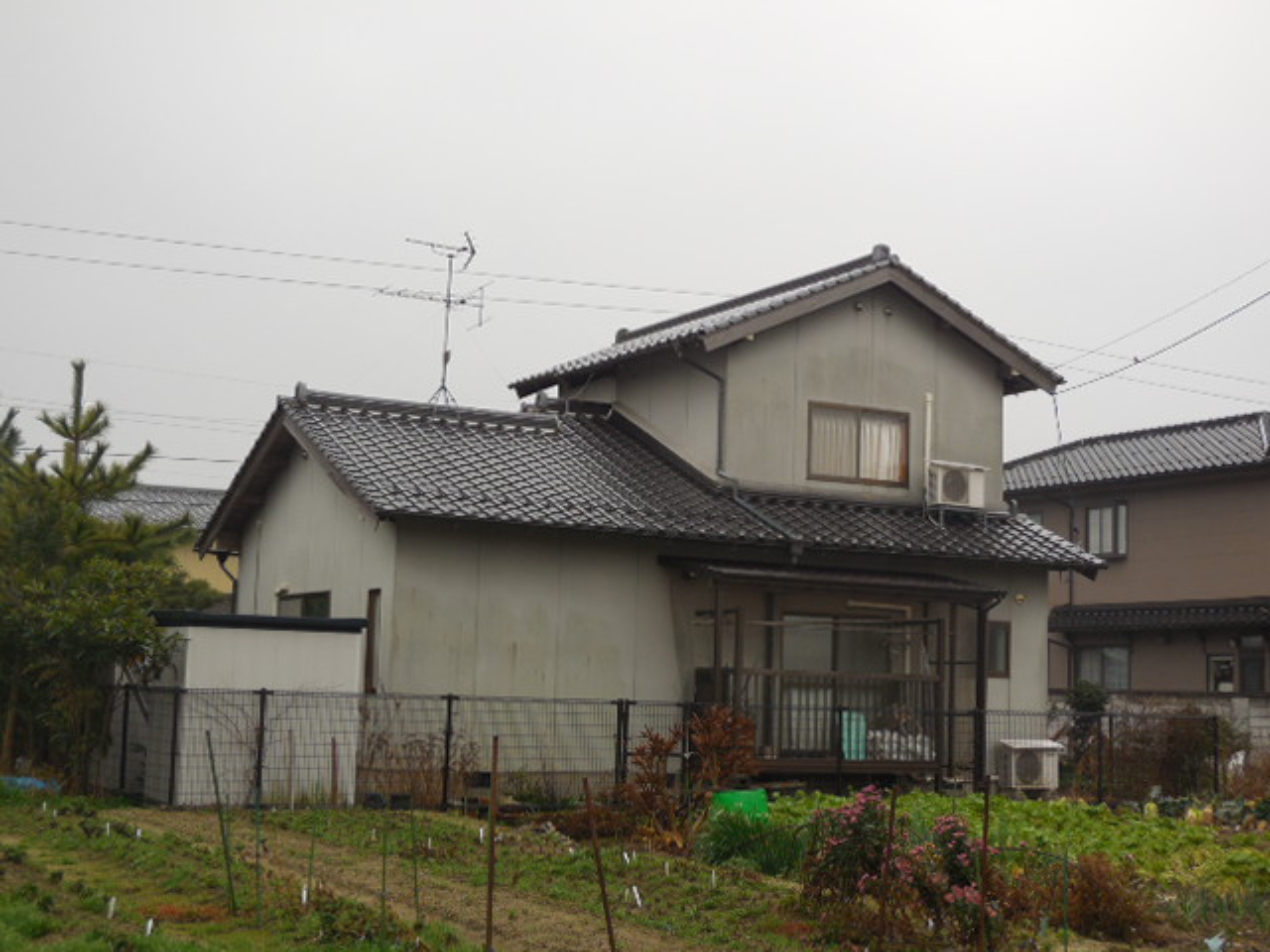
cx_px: 635
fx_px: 1944
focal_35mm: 53
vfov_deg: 27.5
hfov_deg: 36.2
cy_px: 476
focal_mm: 9.4
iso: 200
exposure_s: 1/60
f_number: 4
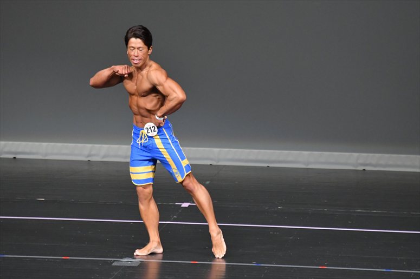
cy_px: 140
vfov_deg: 3.7
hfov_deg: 5.5
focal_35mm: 375
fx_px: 4373
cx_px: 210
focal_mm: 250
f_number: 5.6
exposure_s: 1/400
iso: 5000
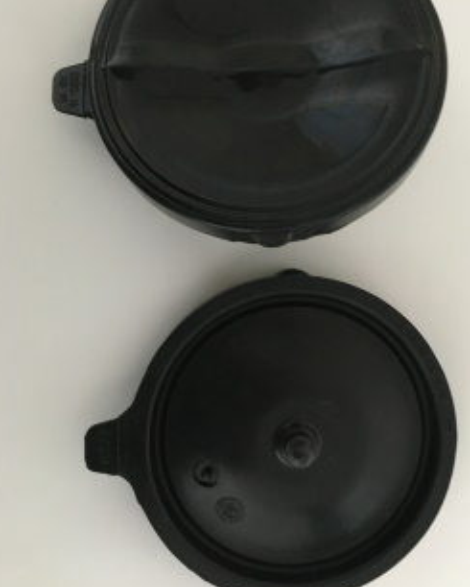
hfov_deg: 40.0
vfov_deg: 49.0
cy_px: 257
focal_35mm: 37
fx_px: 643
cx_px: 274
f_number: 2.2
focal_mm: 4.15
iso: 500
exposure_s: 1/17
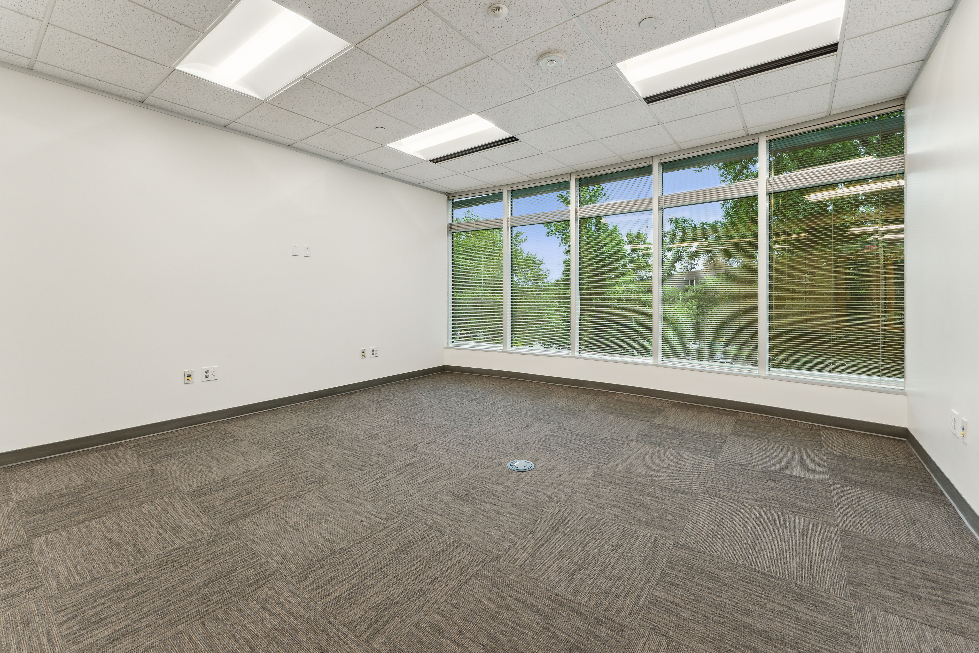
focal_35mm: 14
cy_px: 326
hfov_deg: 104.3
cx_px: 490
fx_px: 381
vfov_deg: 81.2
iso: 800
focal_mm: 14
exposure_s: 1/60
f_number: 7.1
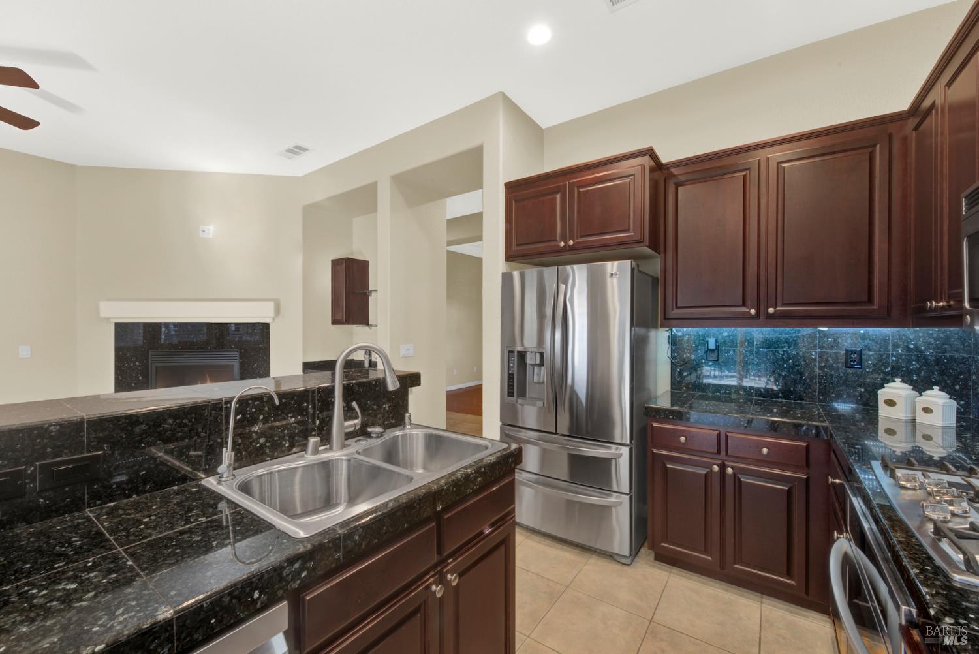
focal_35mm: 14
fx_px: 381
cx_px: 490
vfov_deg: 81.3
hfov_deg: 104.2
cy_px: 327
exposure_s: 1/2
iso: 100
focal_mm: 14
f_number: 14
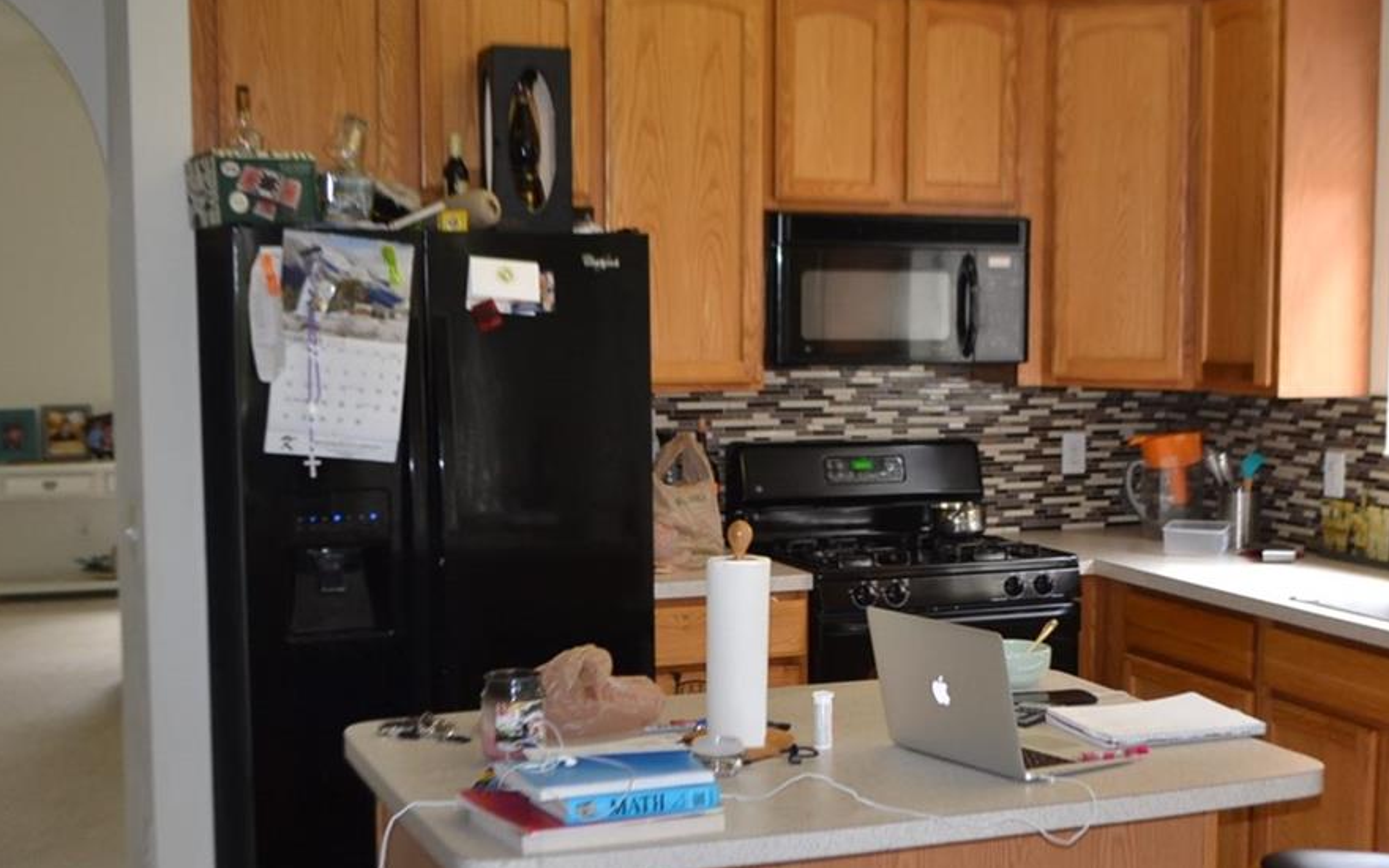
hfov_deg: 39.8
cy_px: 456
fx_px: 1893
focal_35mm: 50
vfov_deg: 25.8
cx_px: 925
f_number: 3.5
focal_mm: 18
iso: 400
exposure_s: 1/60
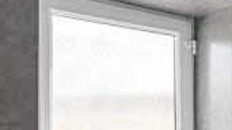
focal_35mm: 52
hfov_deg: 32.2
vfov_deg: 22.3
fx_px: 320
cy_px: 125
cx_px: 287
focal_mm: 7
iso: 250
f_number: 4
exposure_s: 1/60
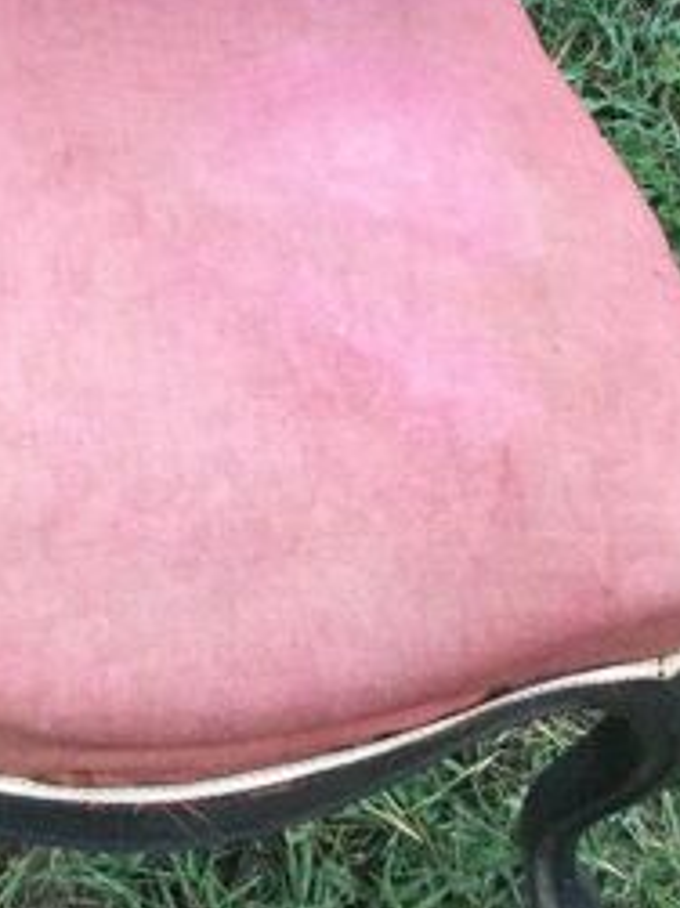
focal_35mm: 79
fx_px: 2071
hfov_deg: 18.4
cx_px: 80
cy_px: -105
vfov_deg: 23.2
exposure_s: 1/33
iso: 64
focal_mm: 3.3
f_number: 2.4
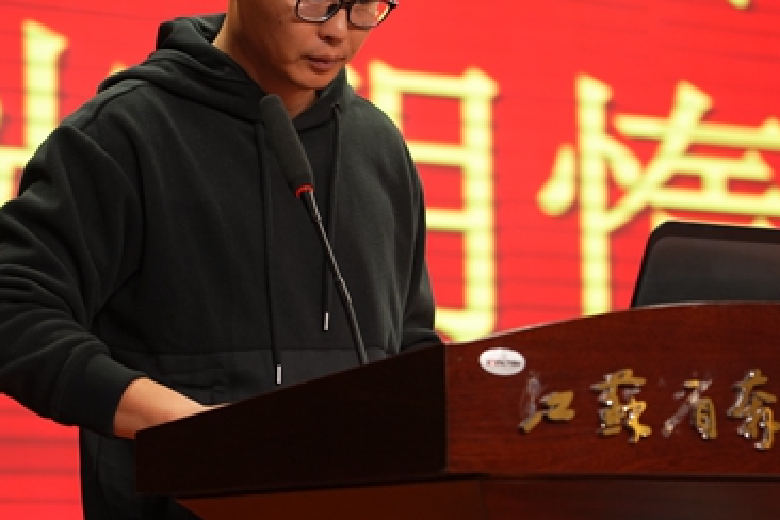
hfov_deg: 11.9
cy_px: 136
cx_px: 433
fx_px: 3726
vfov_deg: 8.0
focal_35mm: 172
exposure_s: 1/100
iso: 1000
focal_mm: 105
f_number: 4
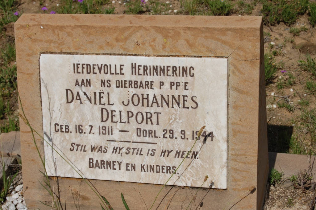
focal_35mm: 82
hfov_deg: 24.6
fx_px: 724
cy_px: 105
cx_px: 158
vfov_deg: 16.5
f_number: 11
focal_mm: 55
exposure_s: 1/500
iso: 200
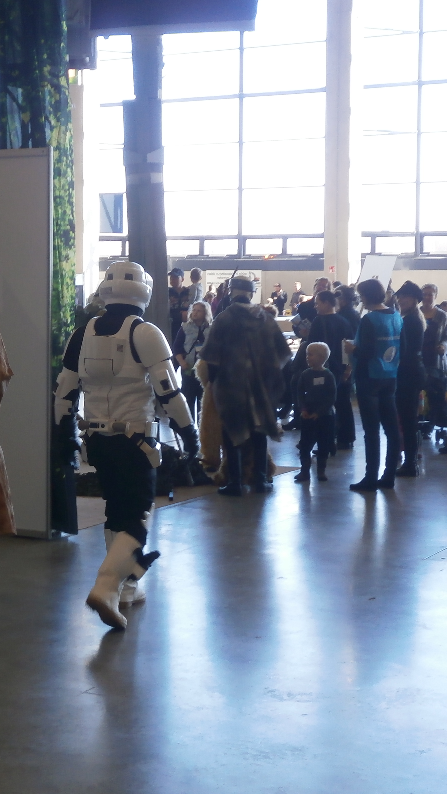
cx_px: 148
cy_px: 399
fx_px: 1454
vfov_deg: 30.6
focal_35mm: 69
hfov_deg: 17.4
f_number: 3.4
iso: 100
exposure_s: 1/40
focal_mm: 8.3
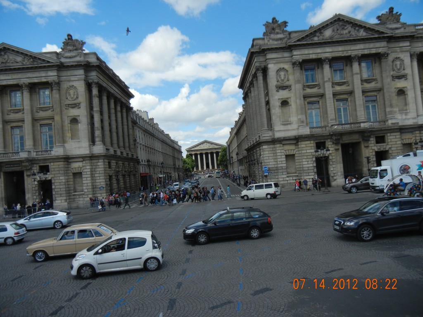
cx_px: 212
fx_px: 367
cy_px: 158
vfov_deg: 46.8
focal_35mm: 30
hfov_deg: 60.0
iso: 160
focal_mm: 5.4
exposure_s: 1/418
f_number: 7
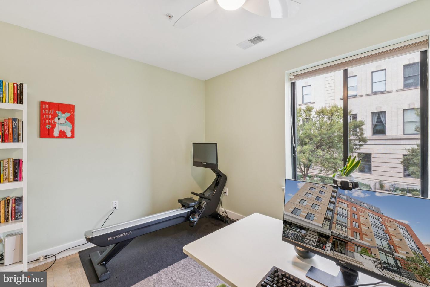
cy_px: 144
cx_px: 215
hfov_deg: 100.4
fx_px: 179
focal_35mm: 15
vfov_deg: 77.3
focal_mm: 10
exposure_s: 1/5
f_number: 9
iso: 250
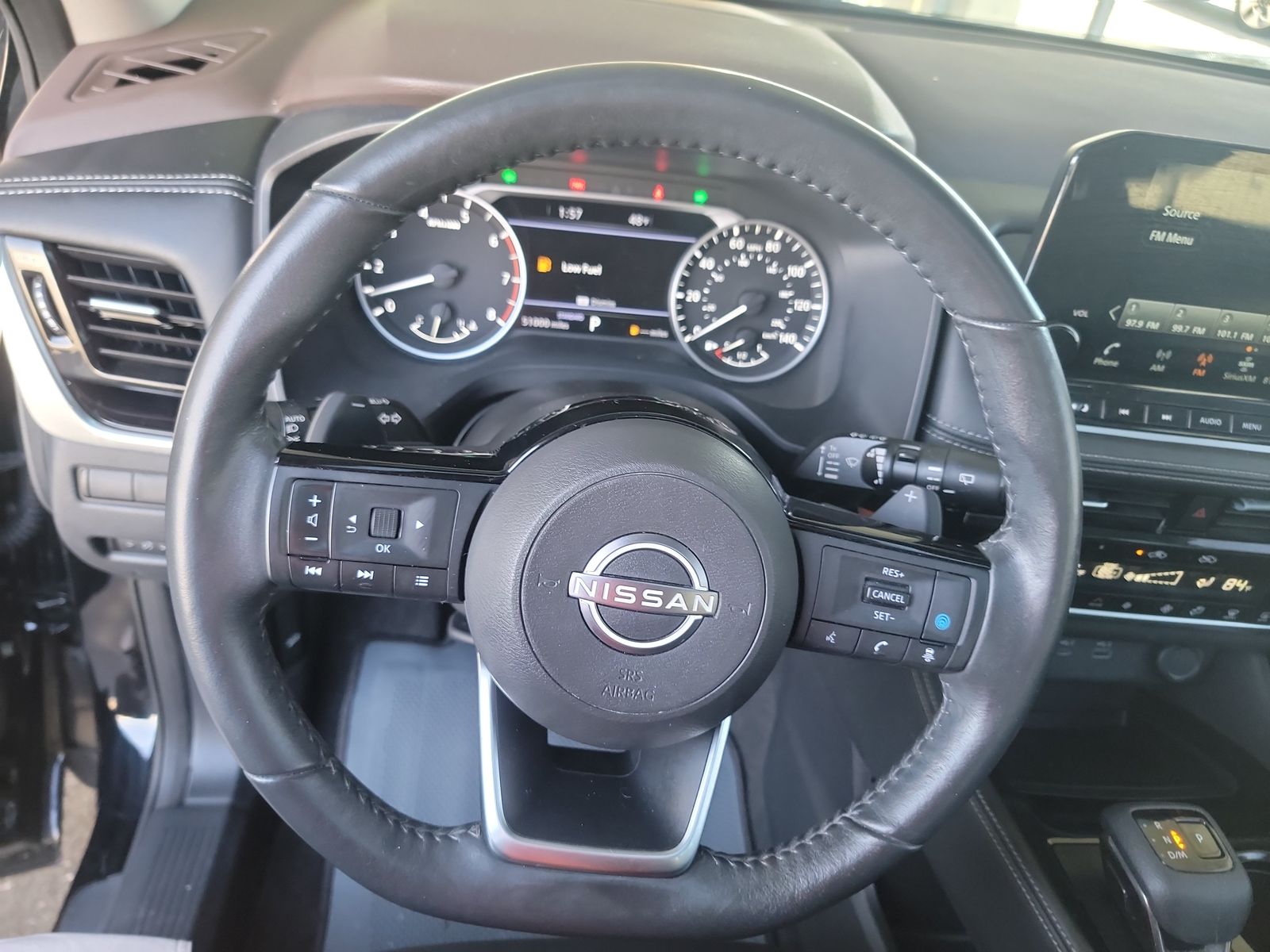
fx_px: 881
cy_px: 476
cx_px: 635
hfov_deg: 71.6
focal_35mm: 24
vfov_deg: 56.8
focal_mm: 6.7
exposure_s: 1/59
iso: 632
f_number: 1.8
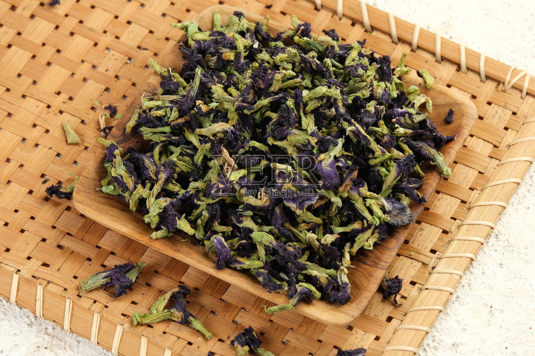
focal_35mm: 150
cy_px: 178
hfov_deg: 13.7
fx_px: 2229
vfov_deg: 9.2
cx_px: 268
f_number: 8
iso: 160
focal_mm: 99.8
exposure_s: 1/100
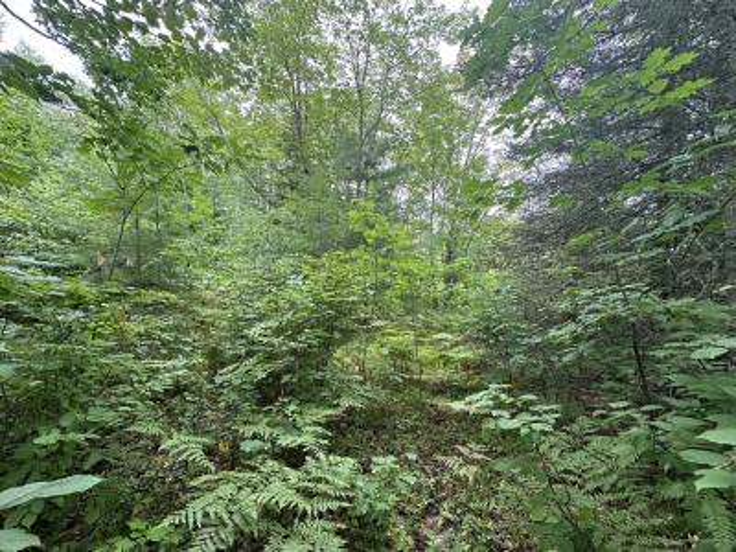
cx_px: 368
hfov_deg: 102.1
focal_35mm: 14
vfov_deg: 85.7
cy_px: 276
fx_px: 298
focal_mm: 2.22
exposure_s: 1/99
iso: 80
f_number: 2.2
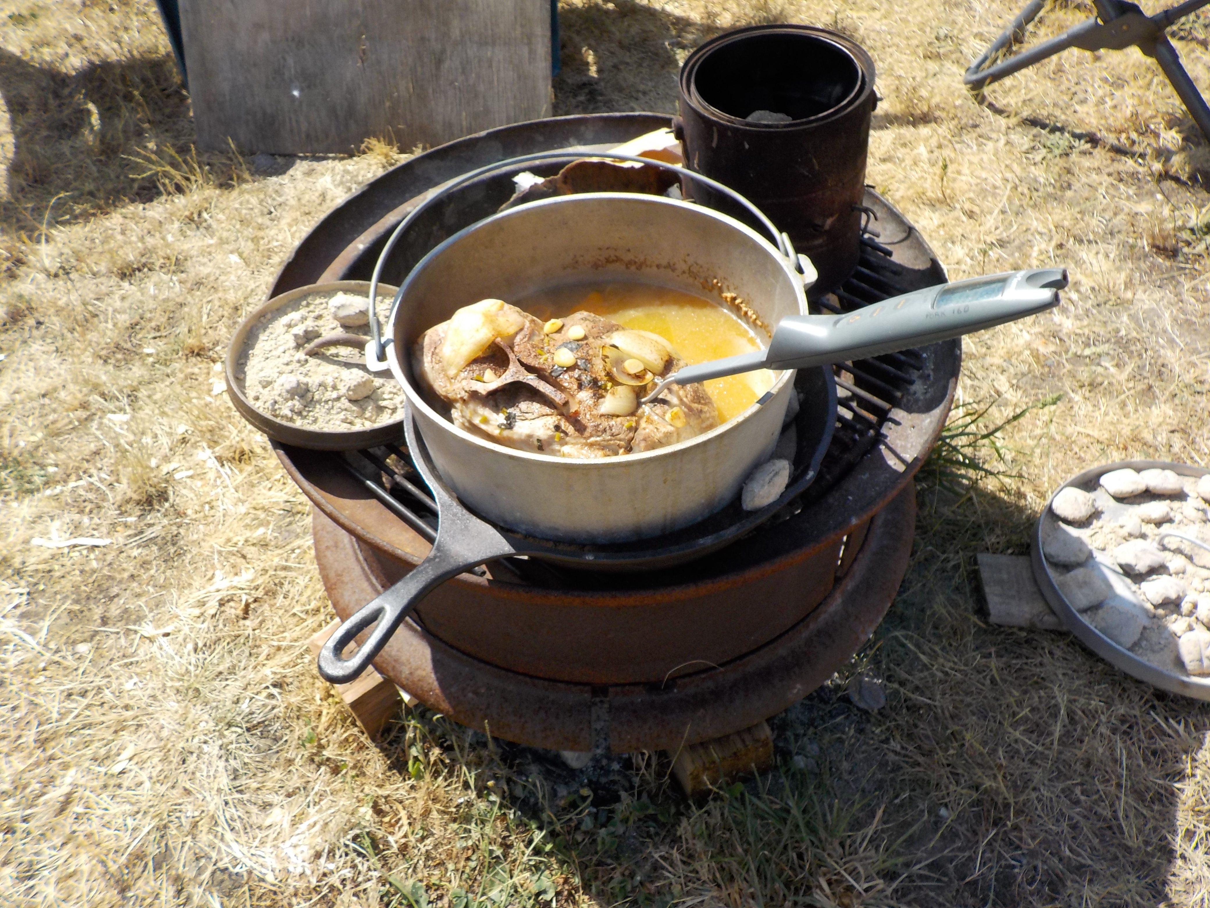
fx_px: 1049
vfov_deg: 46.8
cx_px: 605
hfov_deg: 60.0
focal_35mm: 30
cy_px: 454
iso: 125
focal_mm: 4.1
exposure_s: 1/800
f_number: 3.3
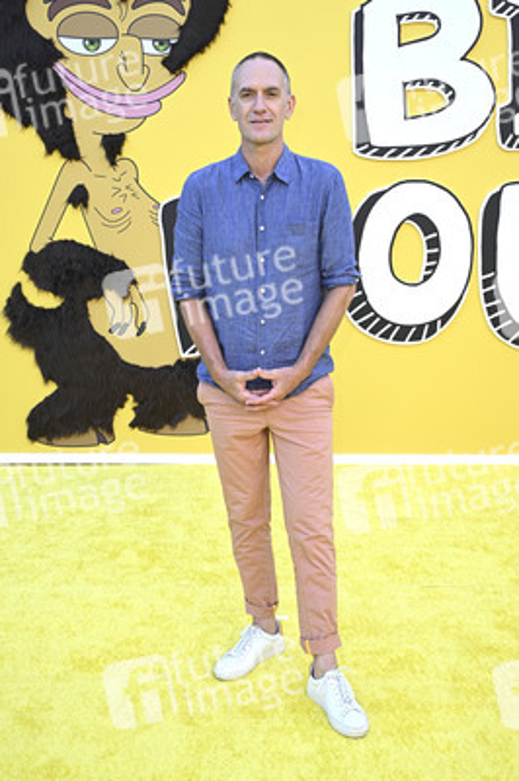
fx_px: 910
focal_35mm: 42
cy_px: 390
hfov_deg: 31.8
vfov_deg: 46.4
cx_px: 260
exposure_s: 1/200
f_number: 7.1
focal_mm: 42
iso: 640
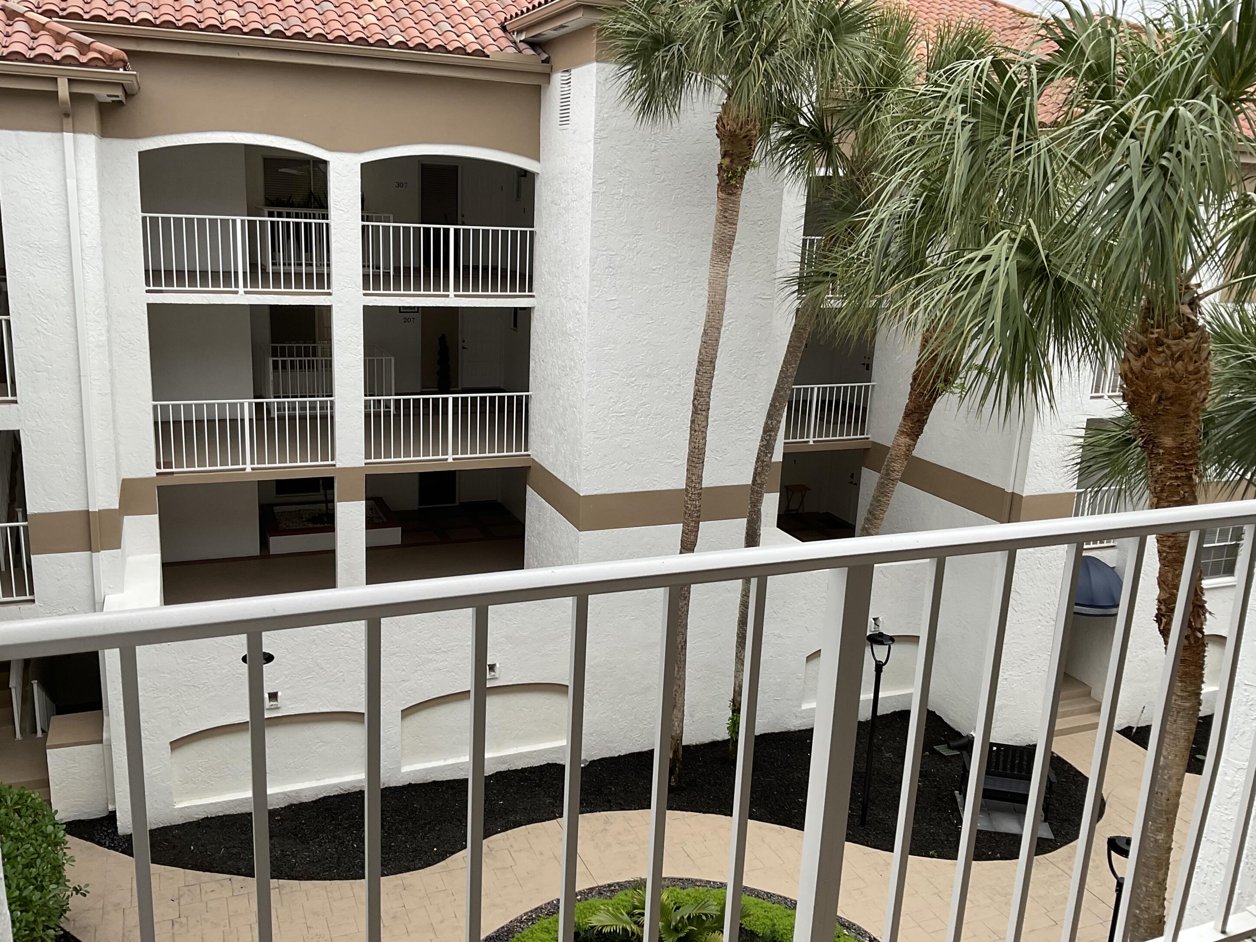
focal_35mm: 30
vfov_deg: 46.8
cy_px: 460
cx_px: 609
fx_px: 1089
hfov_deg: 60.0
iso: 20
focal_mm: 3
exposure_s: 1/122
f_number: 1.8
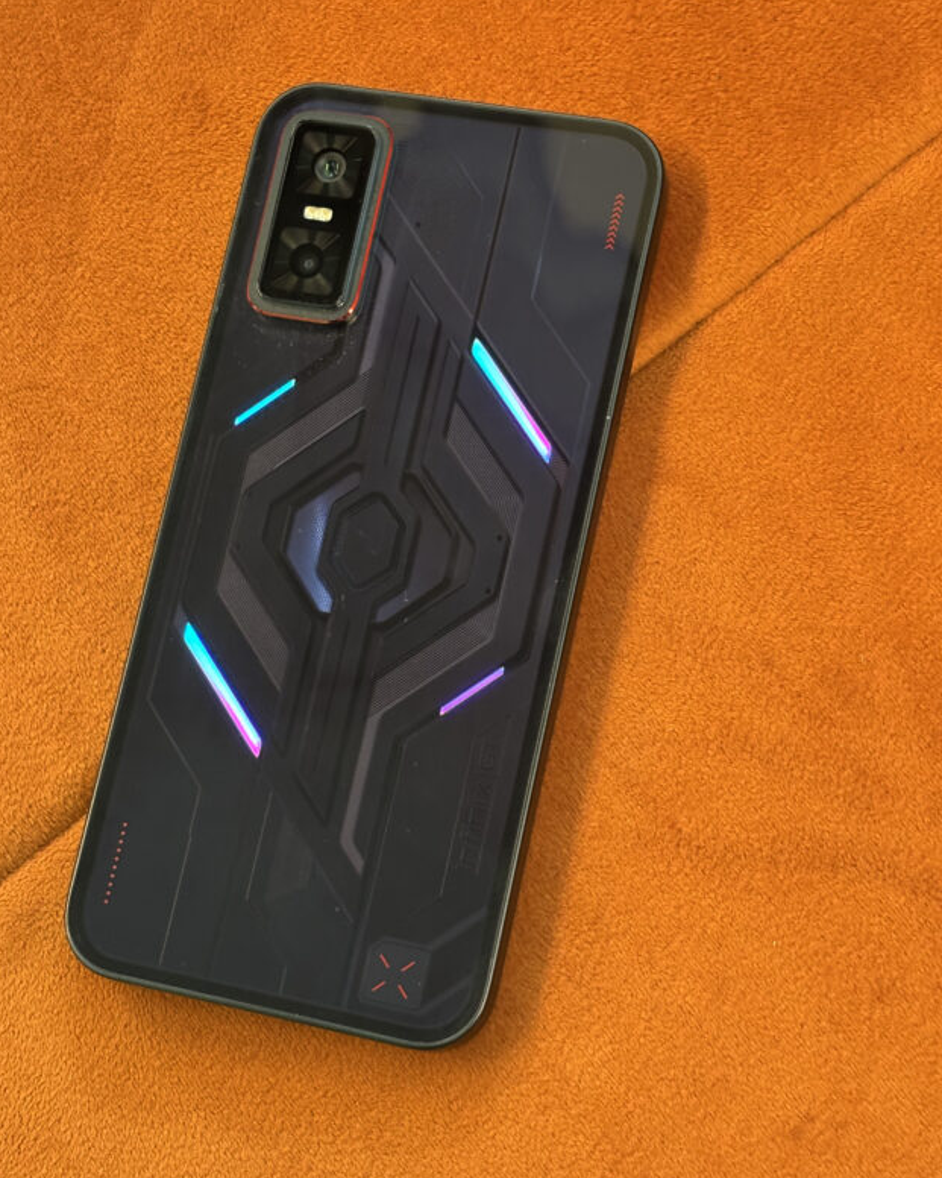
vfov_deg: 28.3
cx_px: 408
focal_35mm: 67
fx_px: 2334
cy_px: 589
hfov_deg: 22.8
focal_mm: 5.96
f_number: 1.6
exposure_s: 1/25
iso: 250
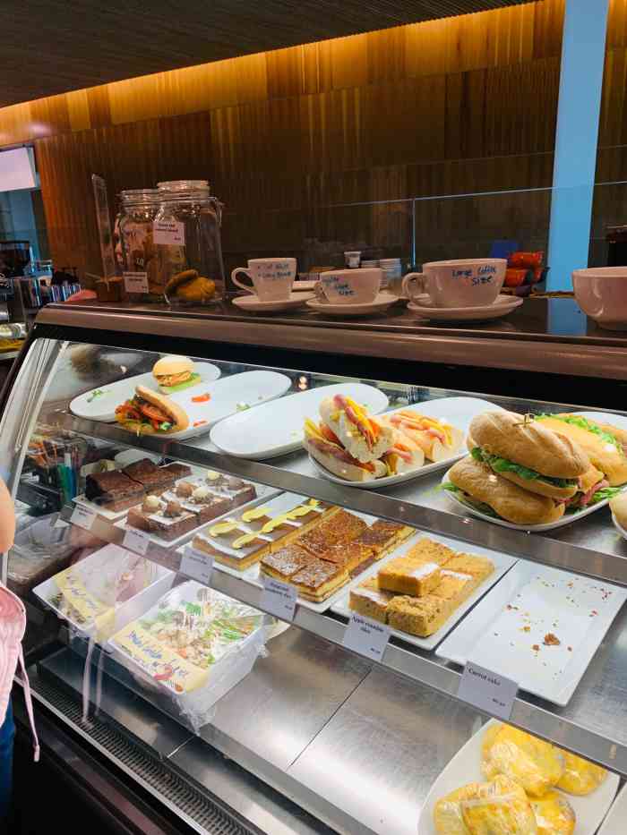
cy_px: 418
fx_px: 628
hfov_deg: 53.1
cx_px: 314
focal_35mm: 26
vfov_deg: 67.3
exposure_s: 1/100
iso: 80
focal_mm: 4.25
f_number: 1.8
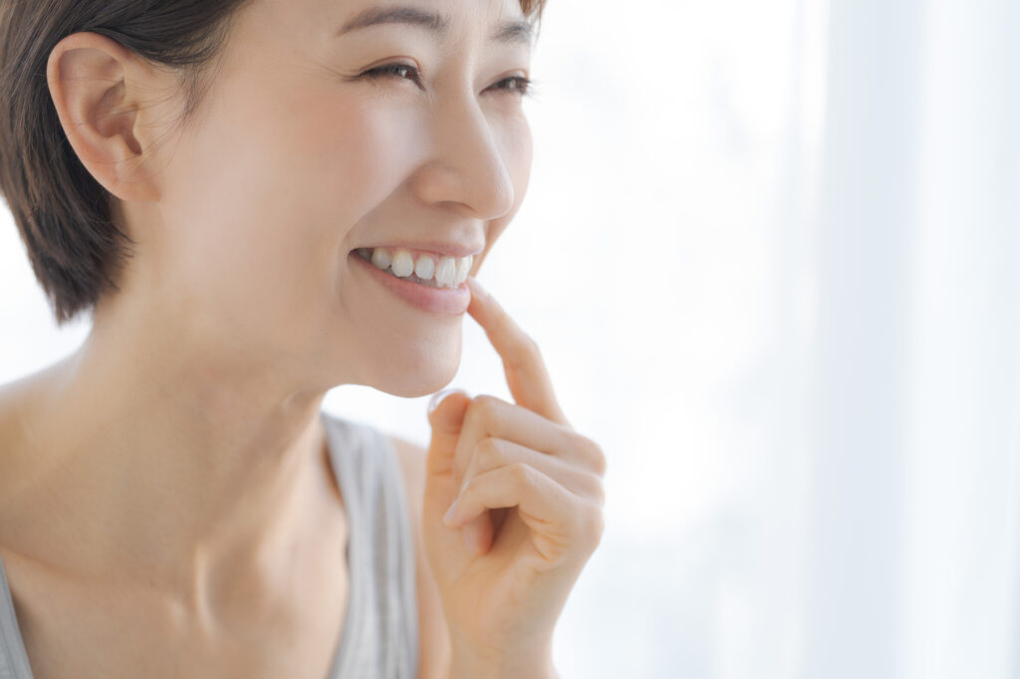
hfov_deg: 15.2
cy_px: 340
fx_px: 3824
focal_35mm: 135
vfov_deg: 10.2
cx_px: 510
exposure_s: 1/125
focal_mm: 135
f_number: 3.5
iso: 320
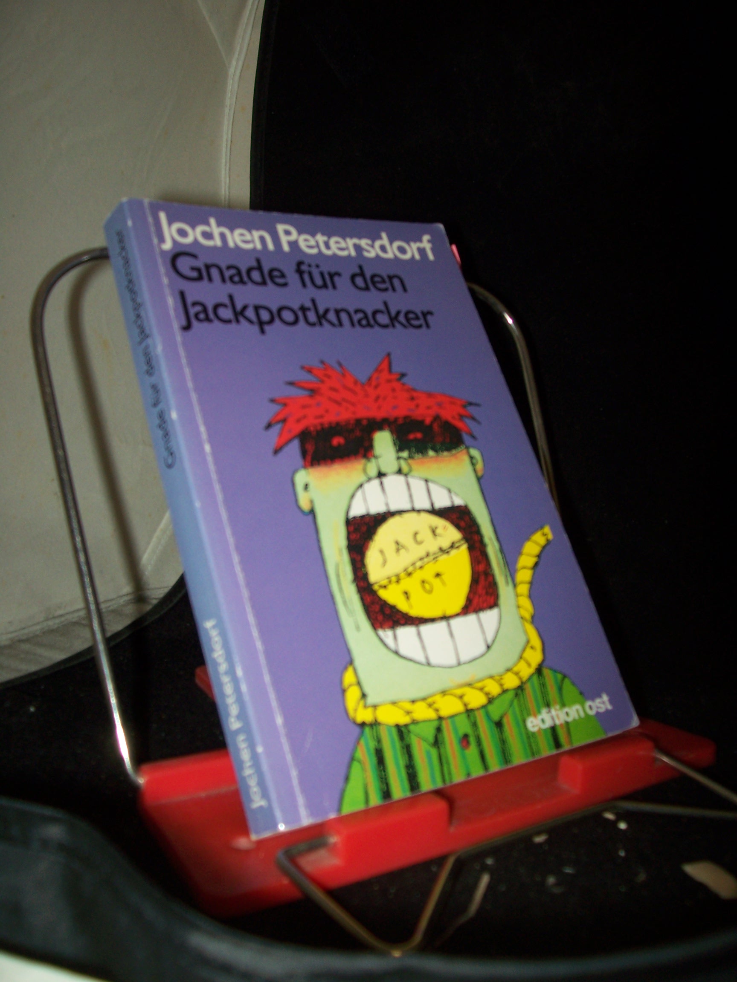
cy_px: 491
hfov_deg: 41.8
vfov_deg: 54.0
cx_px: 368
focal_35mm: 34
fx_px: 965
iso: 80
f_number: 2.7
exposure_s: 1/60
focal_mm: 5.6
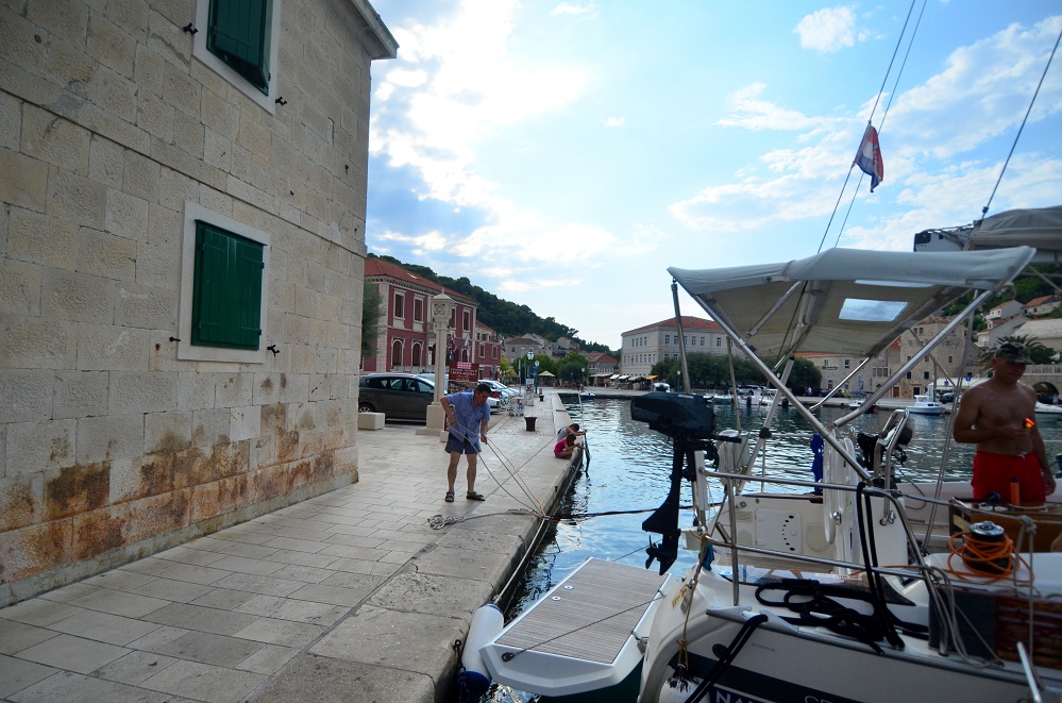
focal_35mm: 18
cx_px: 531
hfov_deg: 90.1
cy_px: 352
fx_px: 530
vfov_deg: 67.1
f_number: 4
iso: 500
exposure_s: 1/8000
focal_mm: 12
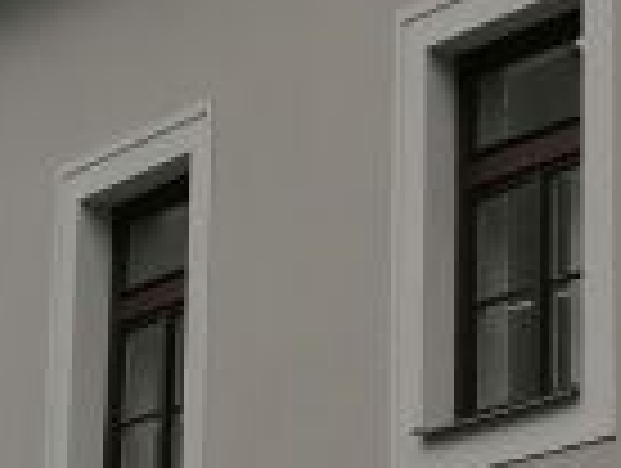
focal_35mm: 195
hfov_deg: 9.9
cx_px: 814
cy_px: 220
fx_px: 3504
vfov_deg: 7.6
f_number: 1.8
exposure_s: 1/1212
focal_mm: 4.75
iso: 50
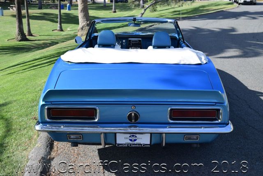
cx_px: 132
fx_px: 318
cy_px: 88
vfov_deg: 30.9
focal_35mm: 44
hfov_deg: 45.0
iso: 400
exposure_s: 1/250
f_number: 8
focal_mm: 29
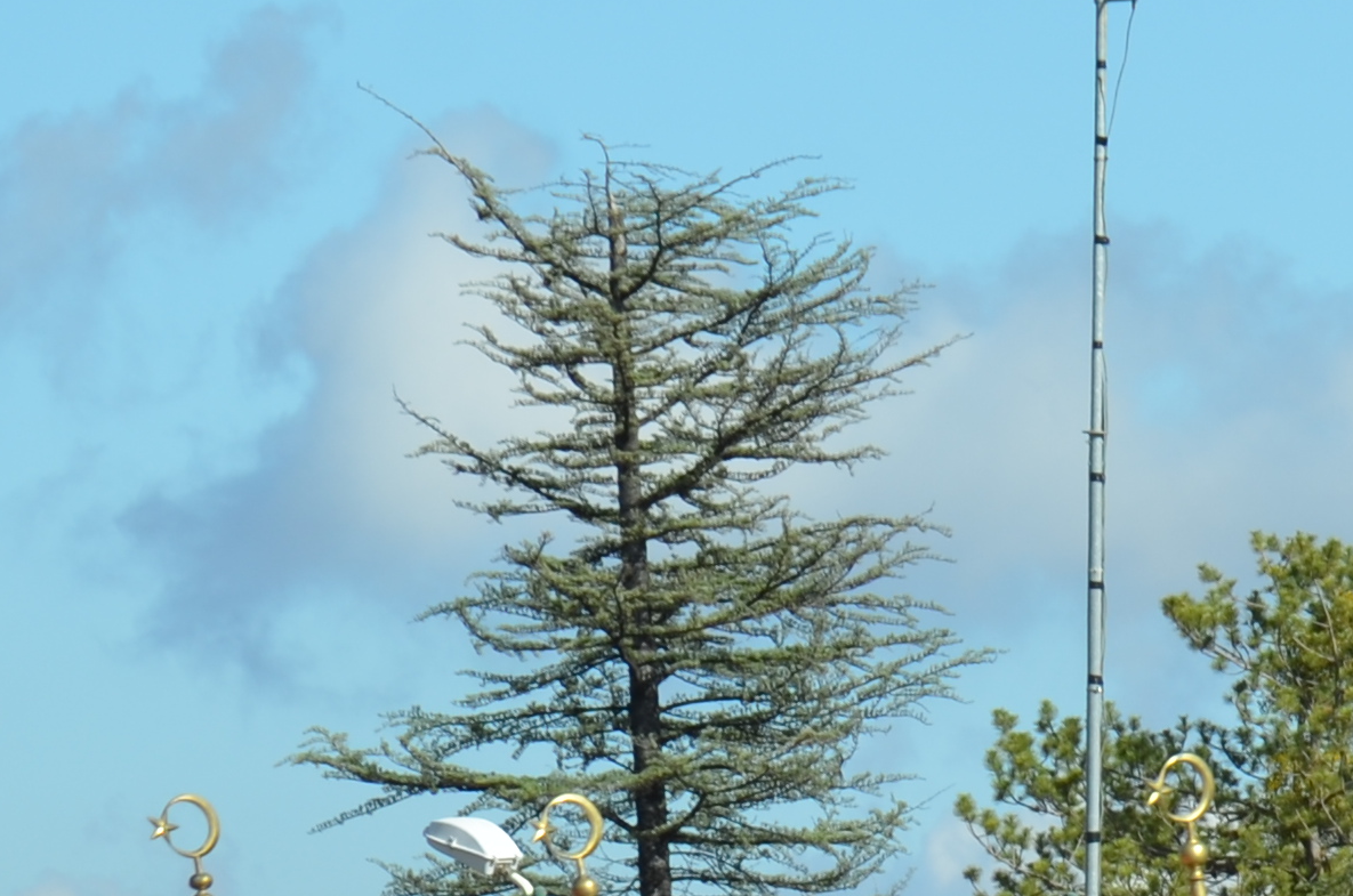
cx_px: 2103
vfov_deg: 2.1
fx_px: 24570
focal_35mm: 655
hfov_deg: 3.1
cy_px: 1380
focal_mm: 105
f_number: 8
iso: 100
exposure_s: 1/250
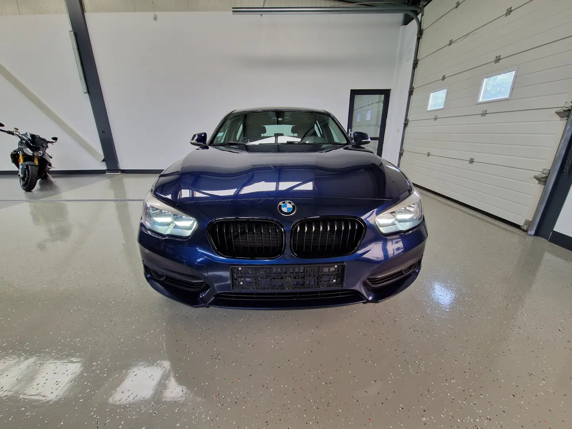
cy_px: 214
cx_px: 286
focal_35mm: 13
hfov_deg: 106.2
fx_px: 215
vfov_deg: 89.9
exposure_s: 1/50
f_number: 2.2
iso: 64
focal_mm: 2.2
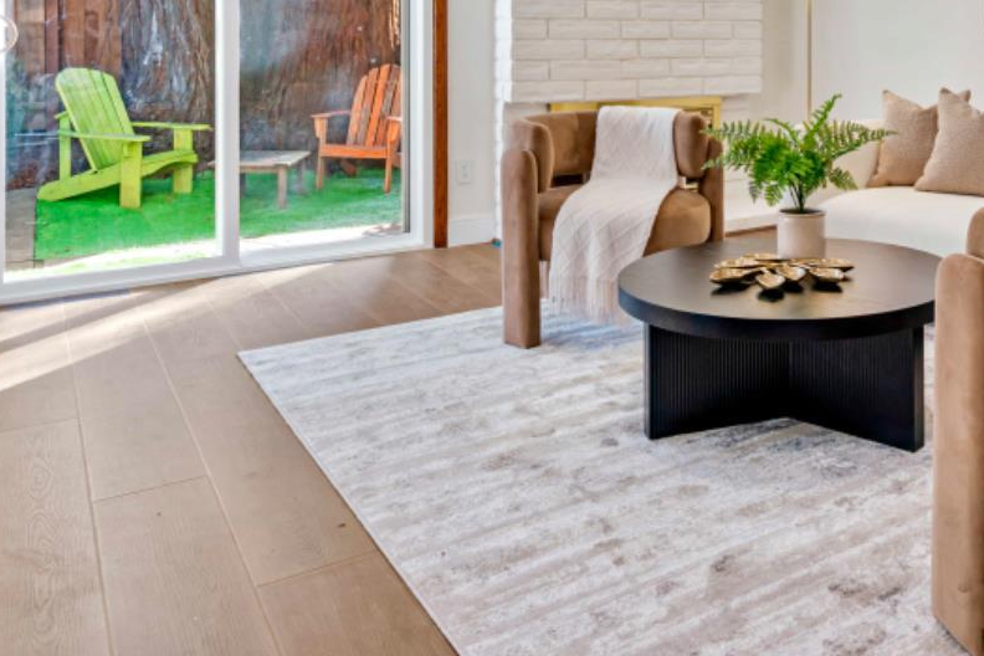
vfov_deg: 34.5
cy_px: 45
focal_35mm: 36
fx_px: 984
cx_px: 796
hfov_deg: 49.8
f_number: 14
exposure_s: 1/3
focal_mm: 19
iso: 250
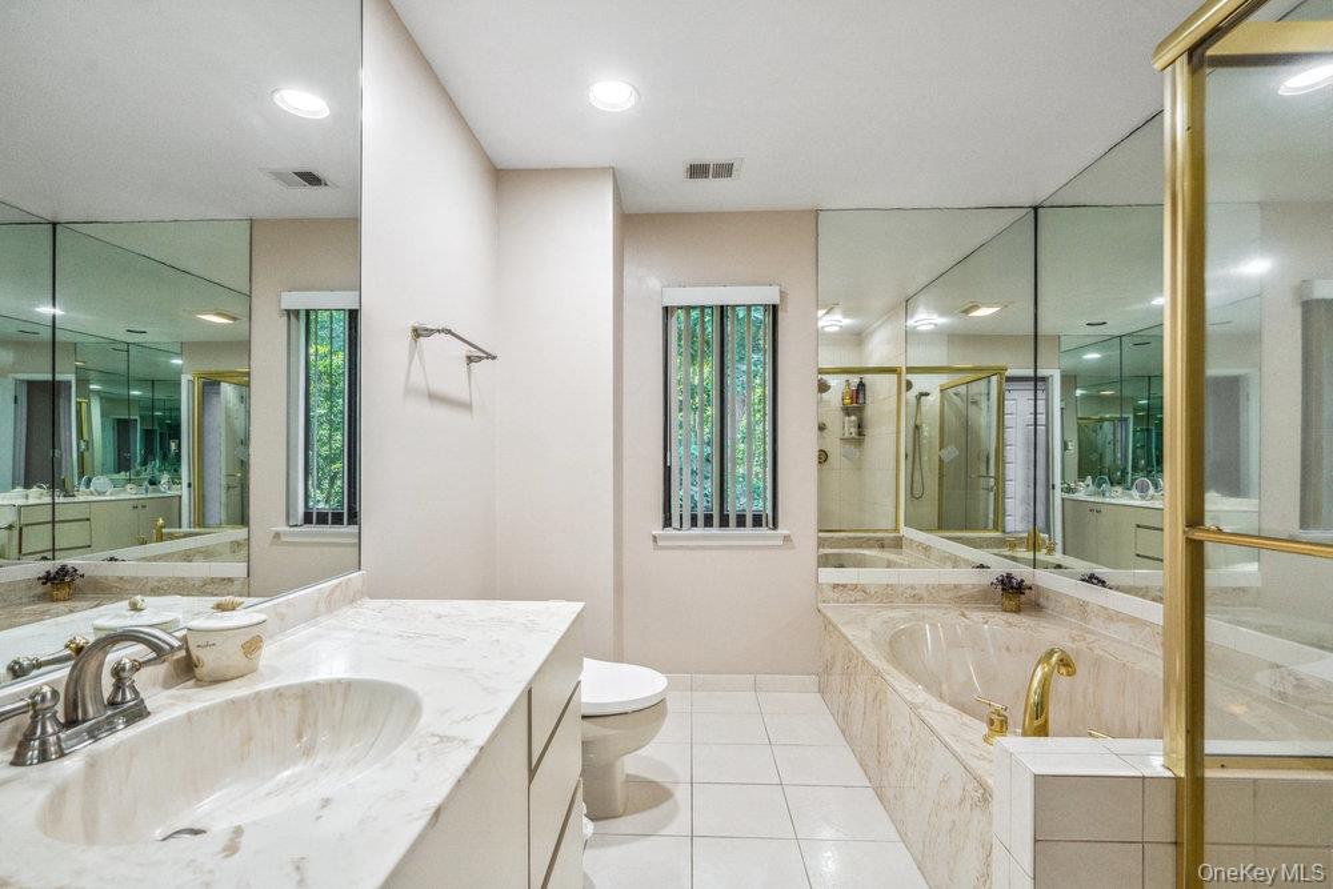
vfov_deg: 73.8
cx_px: 666
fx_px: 592
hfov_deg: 96.7
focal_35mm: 16
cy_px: 444
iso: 320
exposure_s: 1/80
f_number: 7.1
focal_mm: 16
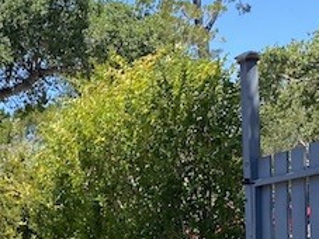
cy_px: 357
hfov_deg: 21.8
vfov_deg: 15.5
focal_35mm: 88
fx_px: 811
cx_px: 44
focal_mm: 4.25
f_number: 1.8
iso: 32
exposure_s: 1/1025
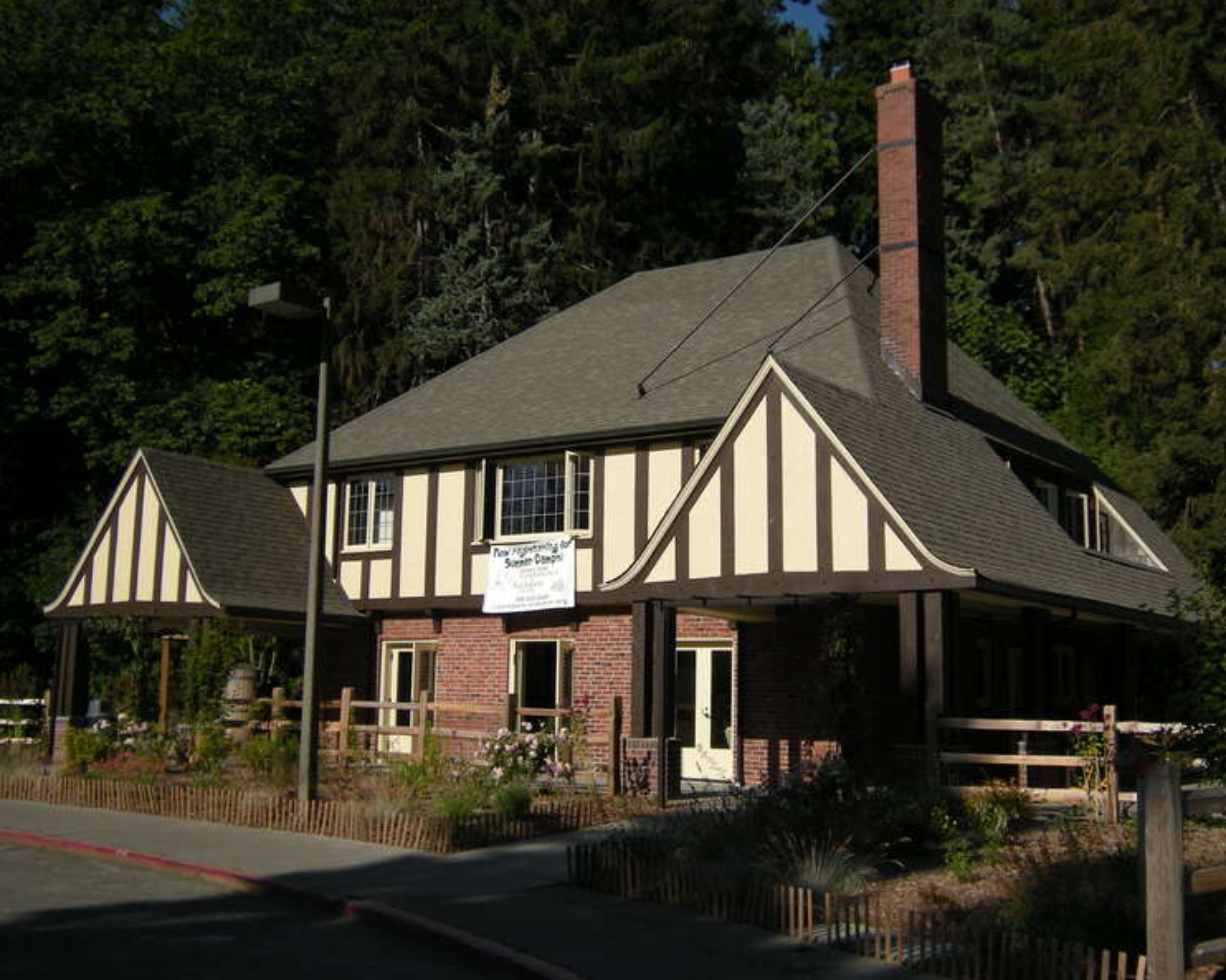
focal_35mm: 40
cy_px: 489
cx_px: 643
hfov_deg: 45.8
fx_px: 1451
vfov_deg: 37.3
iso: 64
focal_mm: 6.3
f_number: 6.4
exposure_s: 1/364
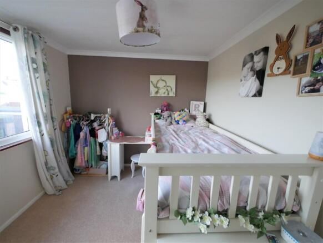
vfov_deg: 85.7
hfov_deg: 102.0
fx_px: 131
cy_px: 122
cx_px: 162
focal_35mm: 14
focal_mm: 7
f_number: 4
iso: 640
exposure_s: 1/60
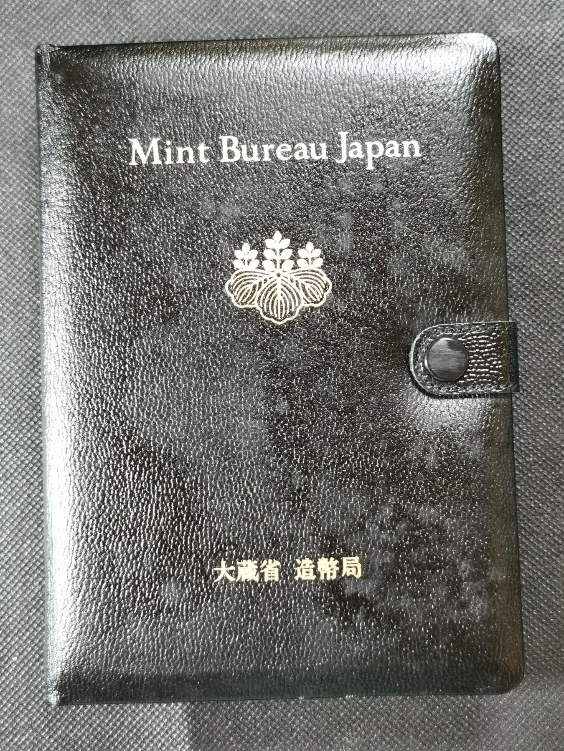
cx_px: 282
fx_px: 1195
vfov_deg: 34.9
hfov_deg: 26.6
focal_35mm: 55
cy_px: 376
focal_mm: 5.56
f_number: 1.6
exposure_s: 1/50
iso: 250
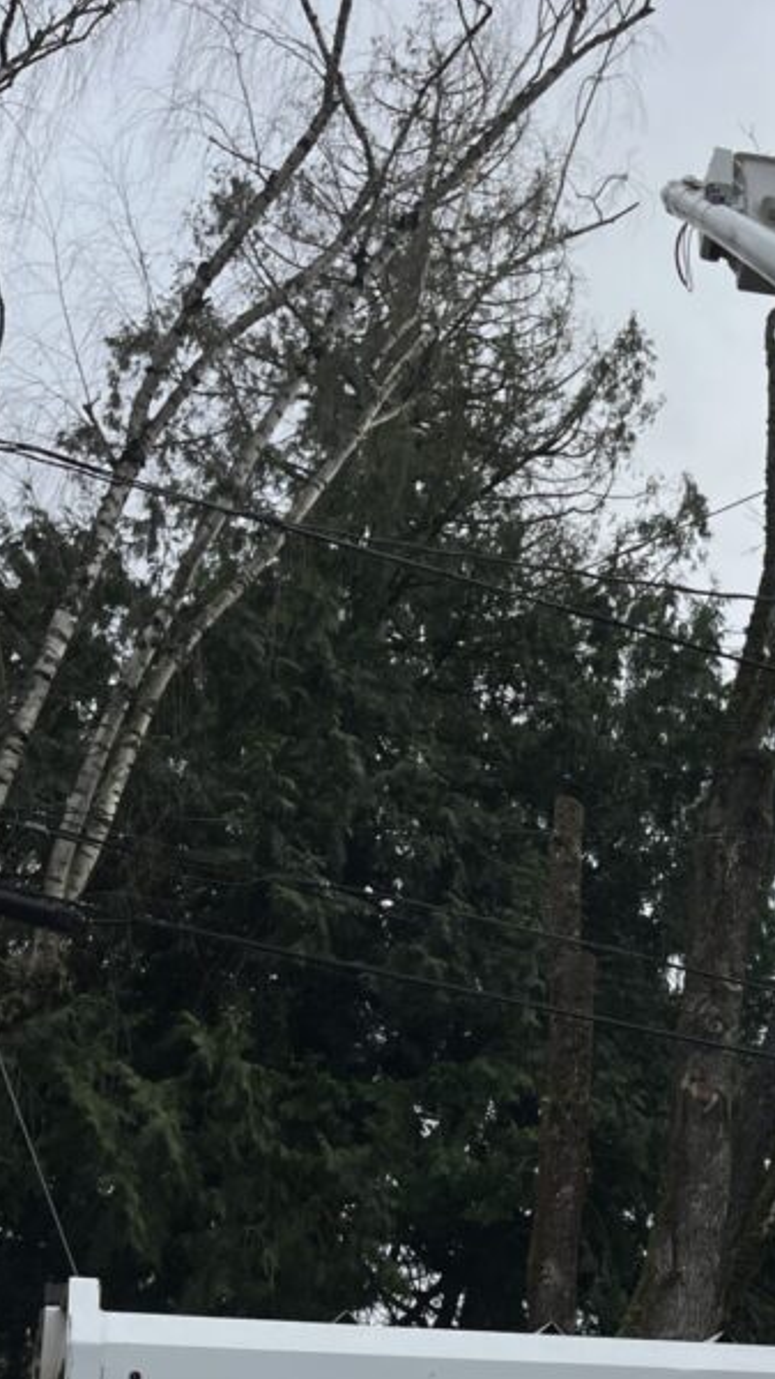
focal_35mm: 51
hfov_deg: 22.4
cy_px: 1128
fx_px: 1865
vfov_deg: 38.8
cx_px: 807
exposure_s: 1/6173
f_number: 1.6
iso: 50
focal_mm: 5.1
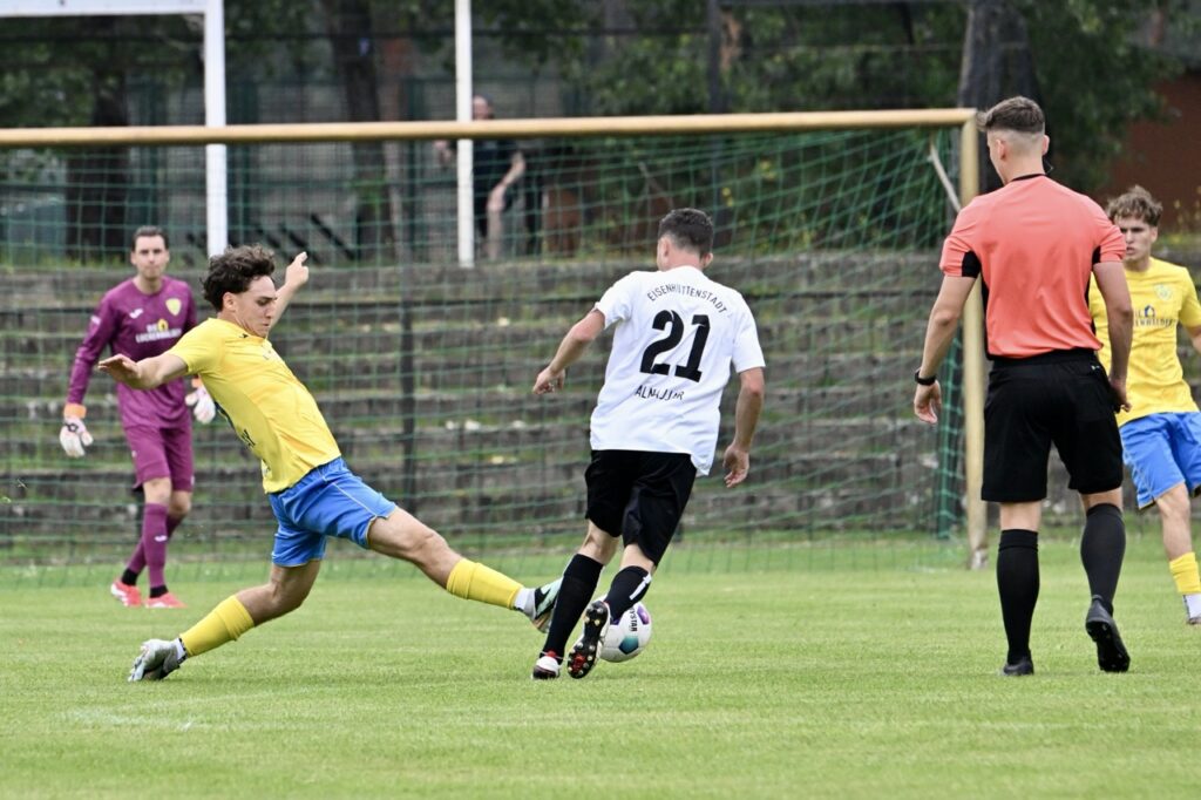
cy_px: 400
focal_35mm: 400
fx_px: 13339
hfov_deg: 5.2
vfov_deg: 3.4
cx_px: 600
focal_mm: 400
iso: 3200
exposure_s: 1/1600
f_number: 9
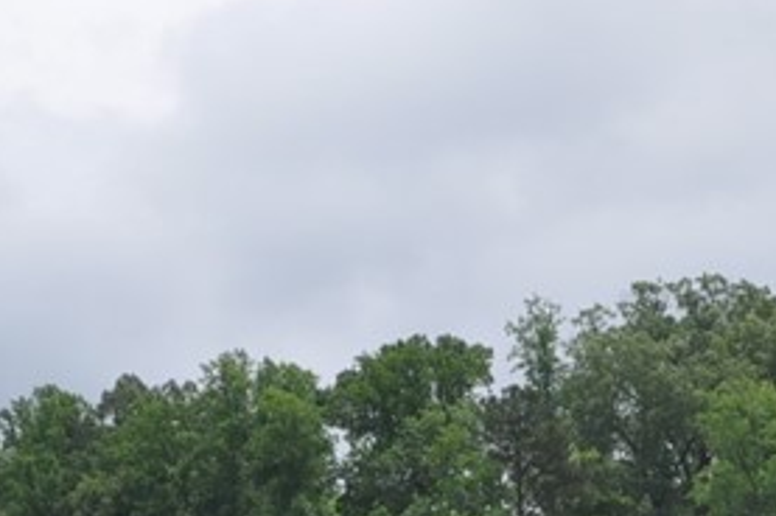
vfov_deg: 12.1
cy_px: 844
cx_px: 476
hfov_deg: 19.3
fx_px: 2282
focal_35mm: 106
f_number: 13
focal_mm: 18
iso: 200
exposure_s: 1/200
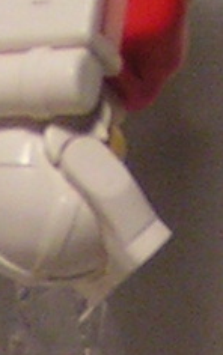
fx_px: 3385
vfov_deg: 5.8
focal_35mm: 349
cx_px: -89
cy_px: 746
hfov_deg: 3.8
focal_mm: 5.8
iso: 100
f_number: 2.8
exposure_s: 1/40
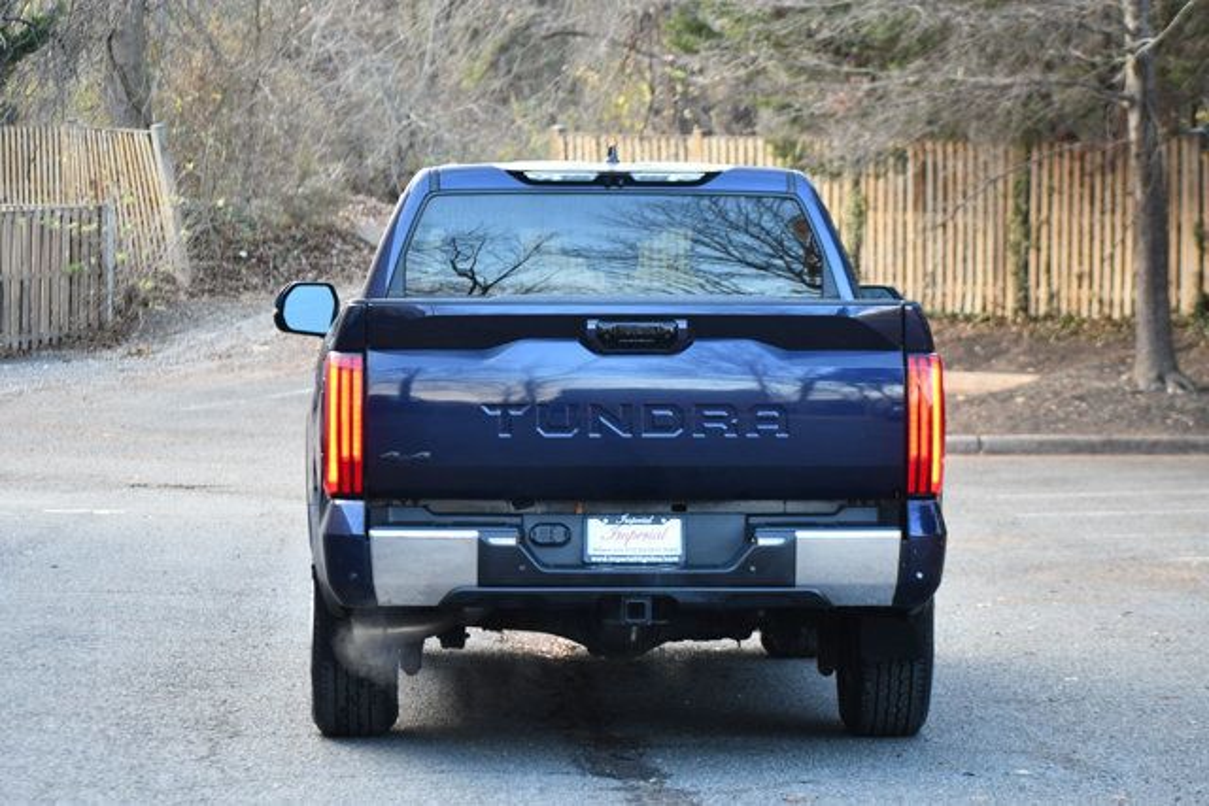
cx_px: 604
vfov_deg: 10.6
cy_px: 403
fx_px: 4333
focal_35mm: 129
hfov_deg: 15.9
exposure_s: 1/160
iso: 800
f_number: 4.8
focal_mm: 86
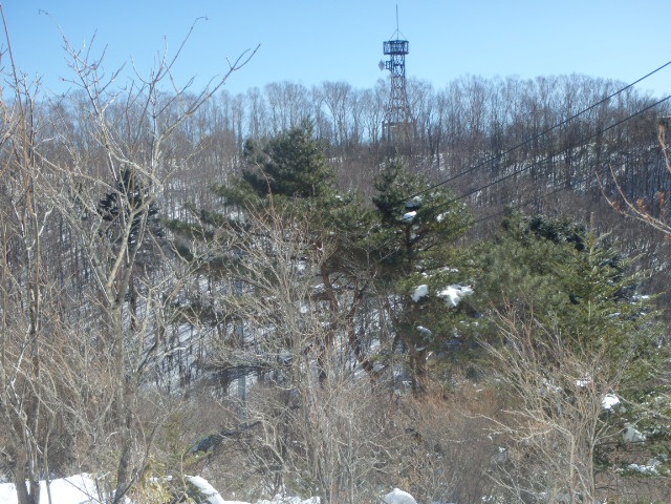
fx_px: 1086
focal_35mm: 56
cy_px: 252
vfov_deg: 26.1
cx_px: 336
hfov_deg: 34.3
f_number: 5.1
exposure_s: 1/500
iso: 125
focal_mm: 10
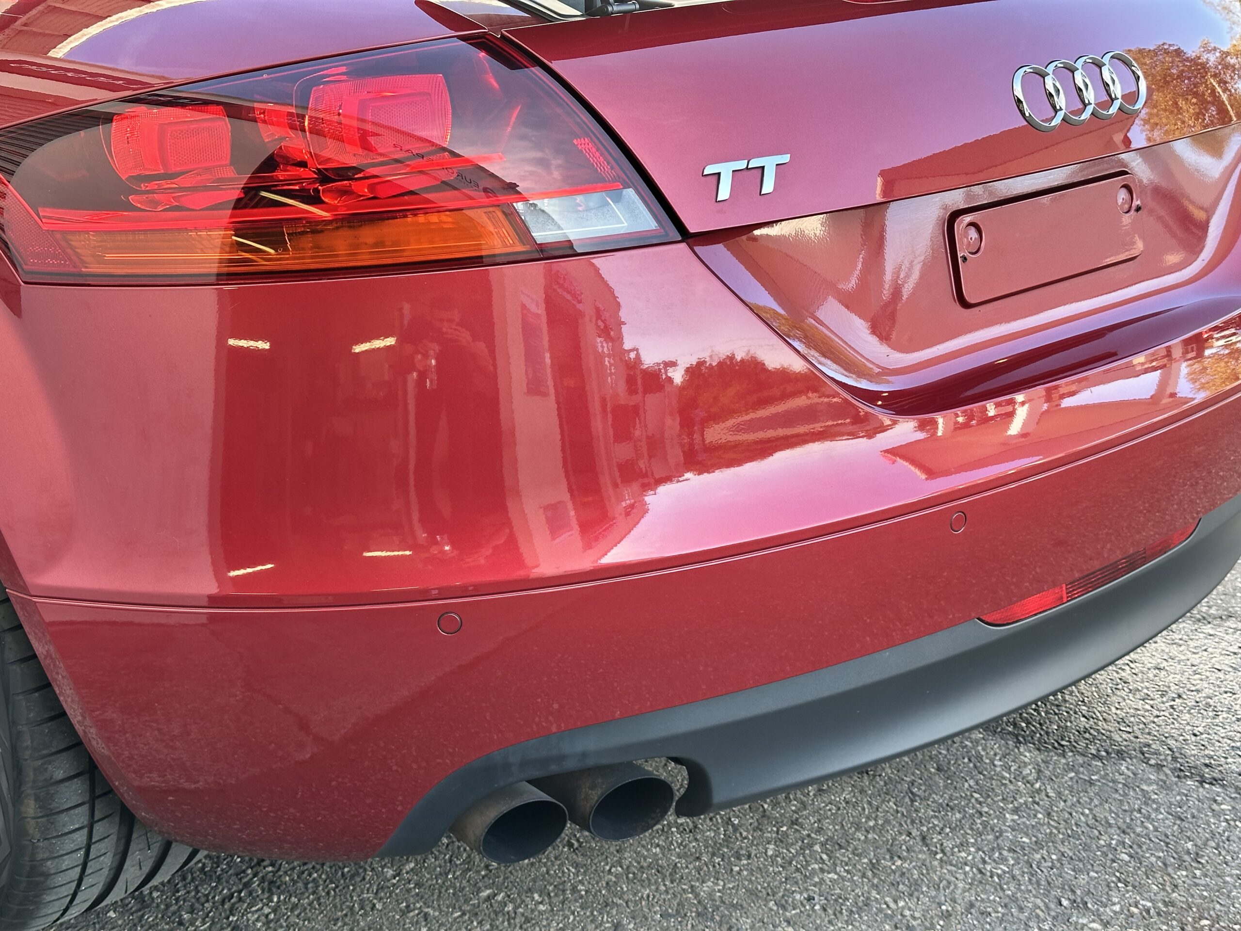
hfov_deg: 39.7
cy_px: 466
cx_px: 620
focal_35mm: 48
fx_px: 1721
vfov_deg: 30.3
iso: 50
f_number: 1.78
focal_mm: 6.86
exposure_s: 1/172
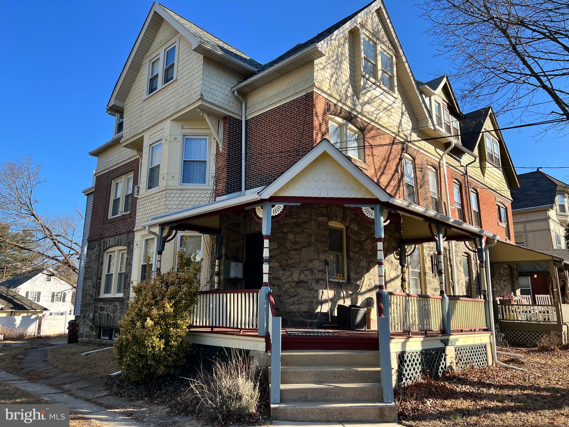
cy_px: 214
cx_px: 284
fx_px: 427
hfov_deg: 67.3
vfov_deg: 53.1
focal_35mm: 26
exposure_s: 1/1553
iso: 50
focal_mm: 5.7
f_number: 1.5
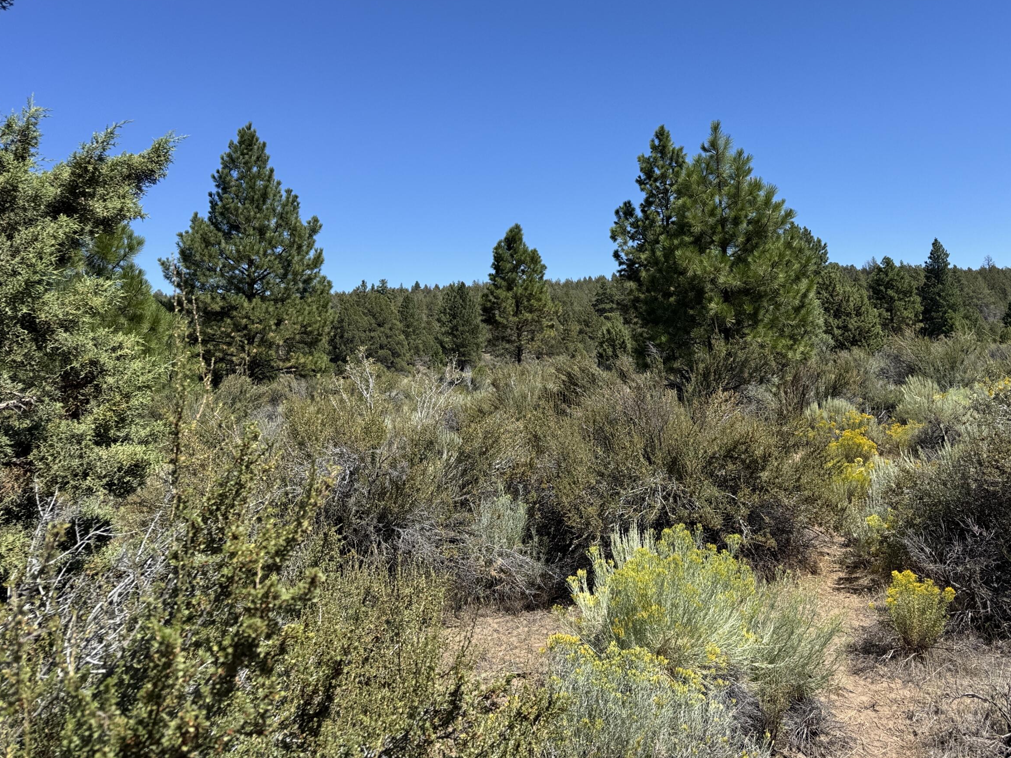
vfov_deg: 45.0
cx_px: 634
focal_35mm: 31
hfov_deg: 57.6
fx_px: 905
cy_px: 275
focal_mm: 6.76
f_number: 1.78
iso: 80
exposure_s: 1/3597
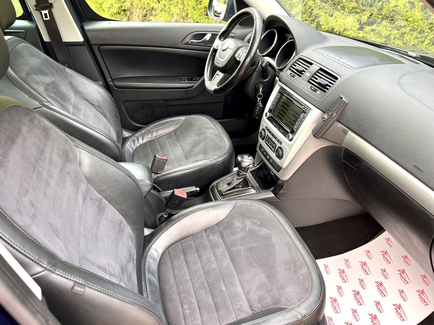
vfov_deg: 53.1
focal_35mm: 26
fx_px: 326
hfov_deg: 67.3
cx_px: 217
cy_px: 162
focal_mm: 5.7
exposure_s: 1/130
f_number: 1.5
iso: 40
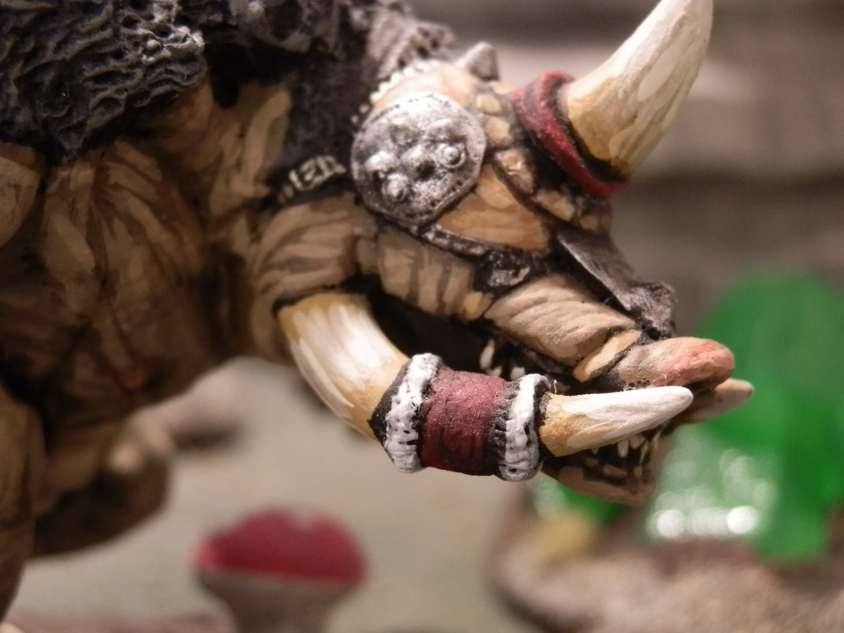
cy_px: 316
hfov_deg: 31.7
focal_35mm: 61
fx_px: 1487
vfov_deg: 24.0
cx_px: 422
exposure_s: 1/40
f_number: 3.7
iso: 400
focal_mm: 10.99
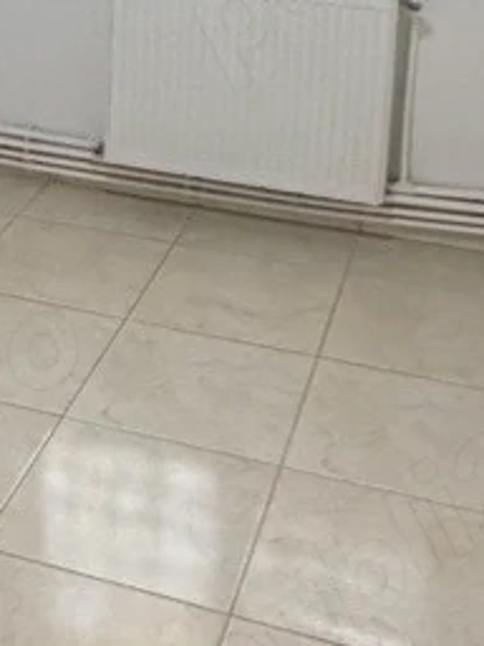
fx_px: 1361
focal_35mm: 73
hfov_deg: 19.5
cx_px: -25
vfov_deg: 25.0
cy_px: -43
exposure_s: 1/64
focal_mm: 2.22
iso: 320
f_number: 2.2
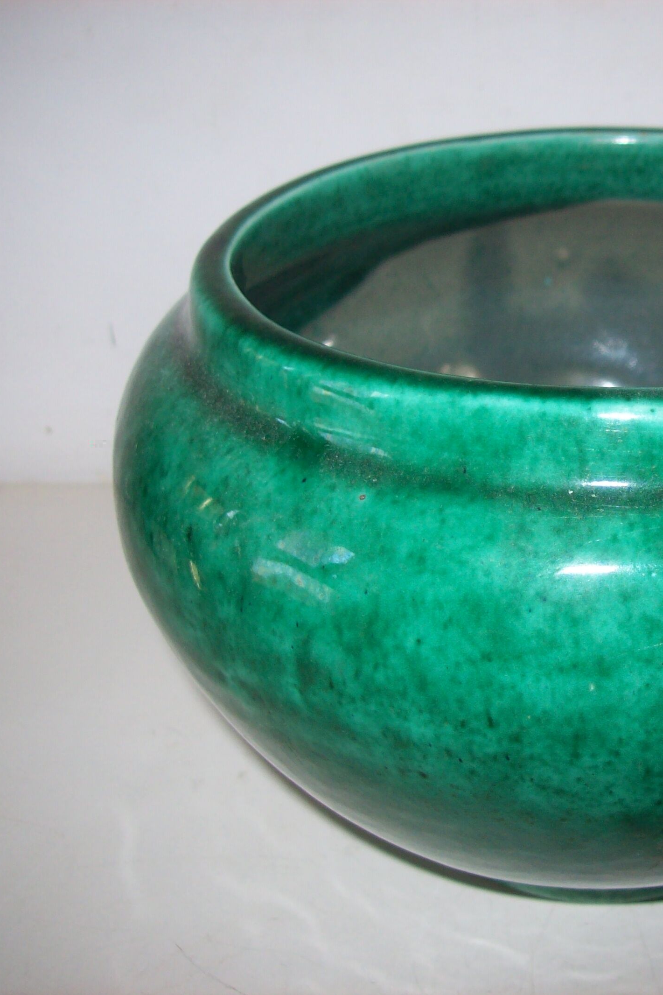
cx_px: 588
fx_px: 1381
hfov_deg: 26.2
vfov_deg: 39.6
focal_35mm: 50
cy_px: 498
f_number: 2.7
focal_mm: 6
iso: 80
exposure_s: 1/64
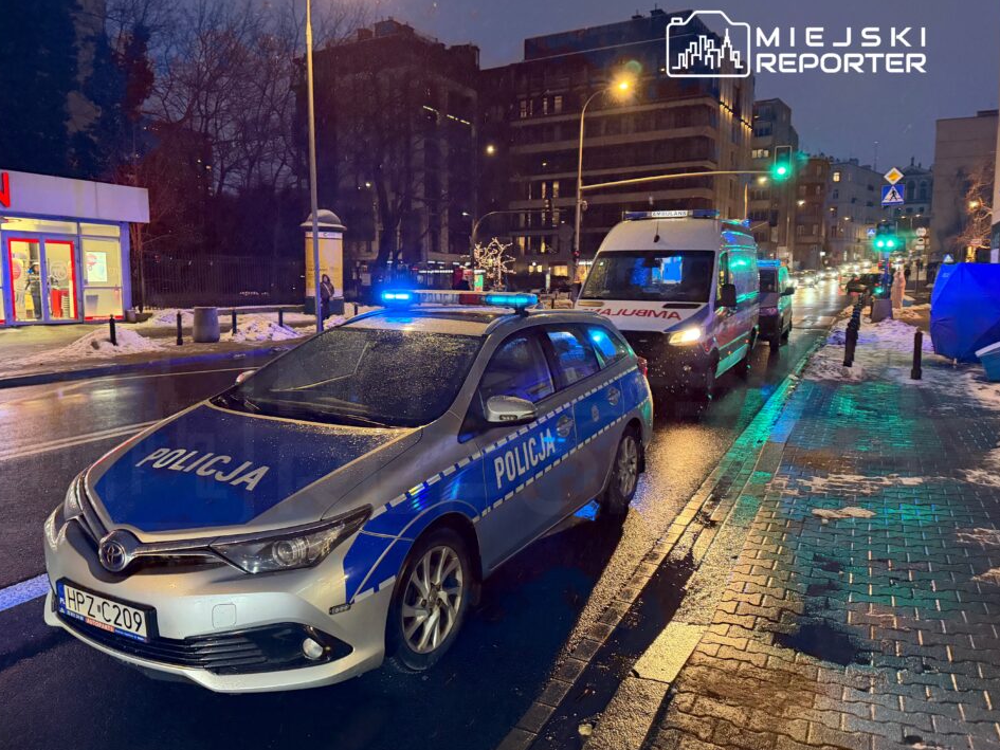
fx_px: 751
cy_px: 368
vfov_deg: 53.1
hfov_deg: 67.2
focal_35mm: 26
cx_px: 466
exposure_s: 1/48
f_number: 1.78
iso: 640
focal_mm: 6.76
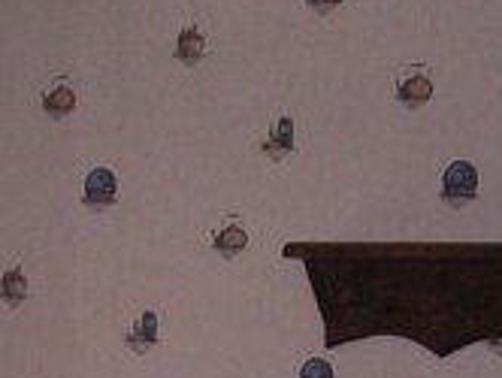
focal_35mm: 234
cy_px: 856
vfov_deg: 6.1
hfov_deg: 8.4
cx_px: 0
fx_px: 3398
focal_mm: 6.3
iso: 106
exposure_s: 1/60.1
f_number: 3.2
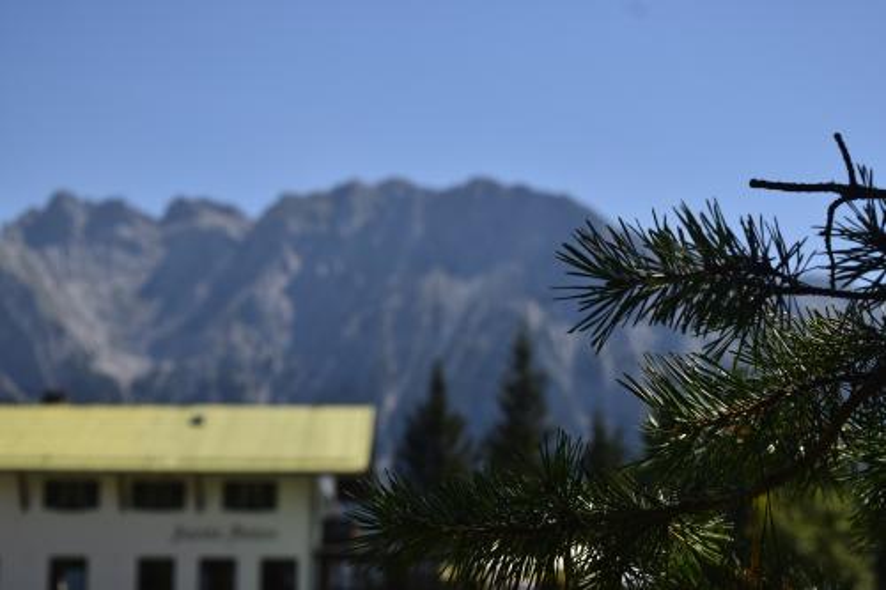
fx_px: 2030
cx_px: 443
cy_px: 295
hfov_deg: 24.6
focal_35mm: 82
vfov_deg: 16.5
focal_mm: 55
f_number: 8
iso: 100
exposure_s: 1/500
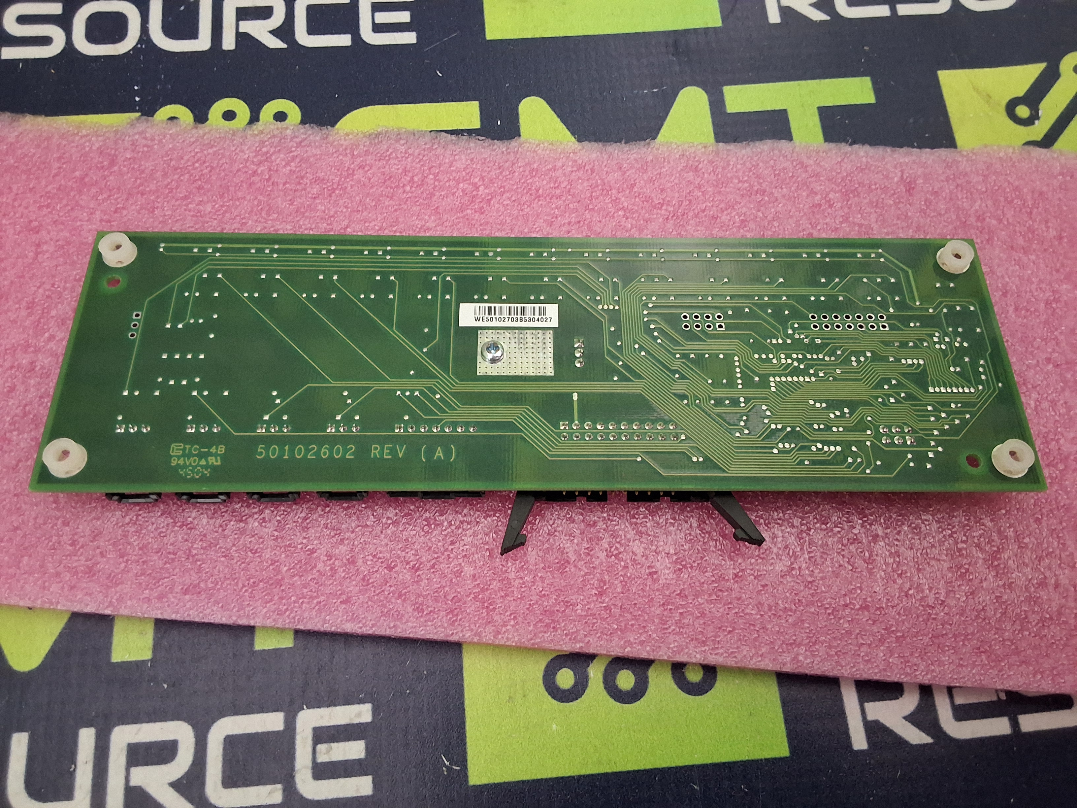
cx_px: 538
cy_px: 404
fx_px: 871
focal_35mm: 28
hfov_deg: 63.4
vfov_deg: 49.7
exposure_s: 1/20
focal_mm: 2.91
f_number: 1.9
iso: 400
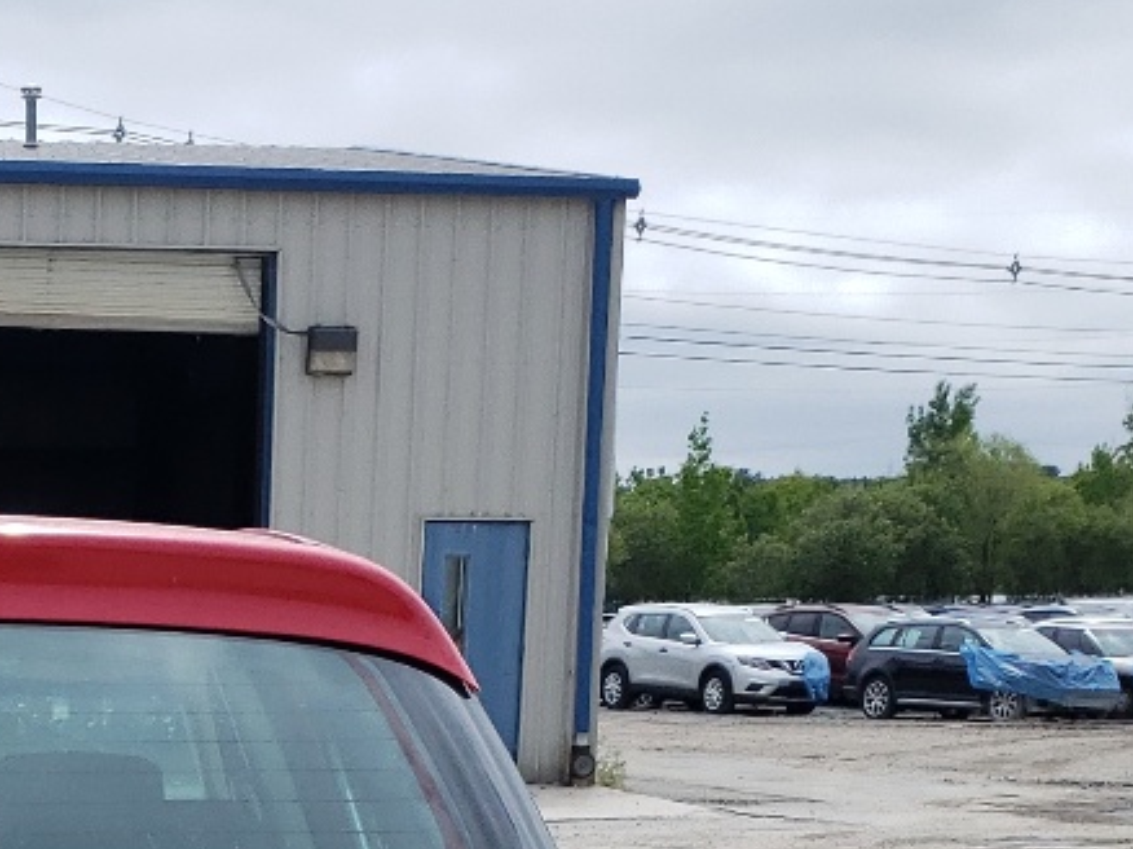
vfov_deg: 14.1
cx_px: -122
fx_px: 3108
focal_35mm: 95
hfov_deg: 19.7
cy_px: 1416
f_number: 1.5
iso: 50
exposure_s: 1/3333
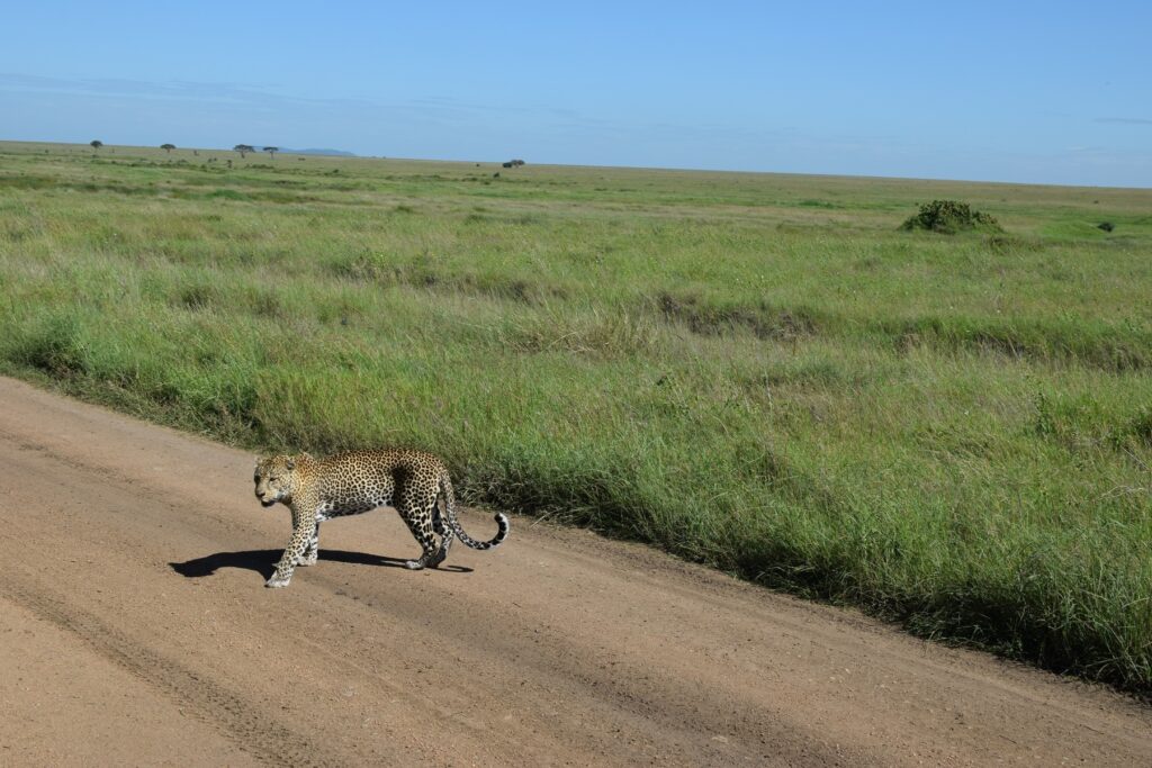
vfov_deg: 25.8
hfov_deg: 37.8
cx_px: 576
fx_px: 1680
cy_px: 384
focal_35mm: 52
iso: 200
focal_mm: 35
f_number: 9
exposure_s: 1/320
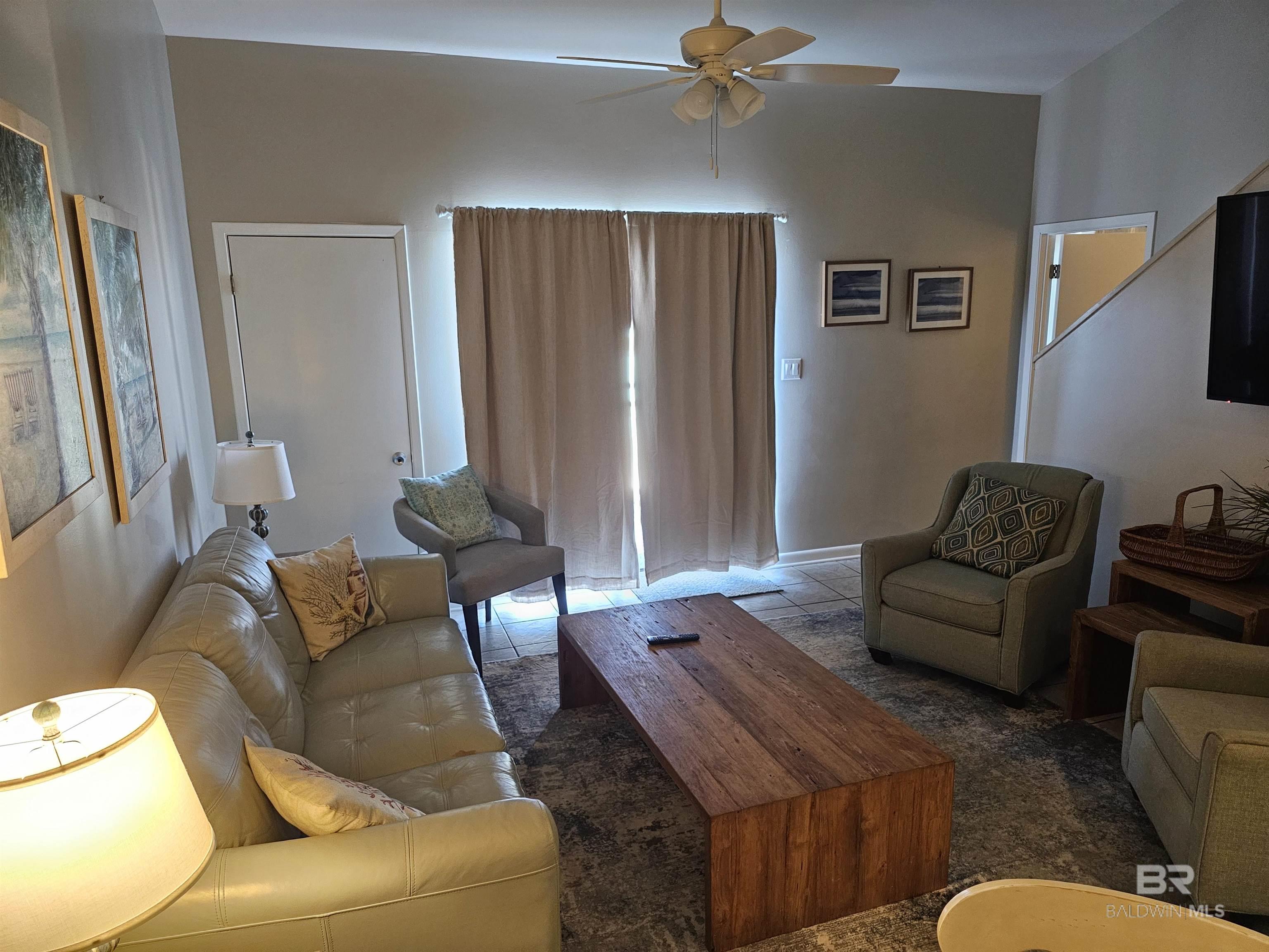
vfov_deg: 58.9
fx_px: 843
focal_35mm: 23
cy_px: 476
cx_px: 634
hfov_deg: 73.9
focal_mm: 6.3
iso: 640
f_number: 1.7
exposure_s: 1/60
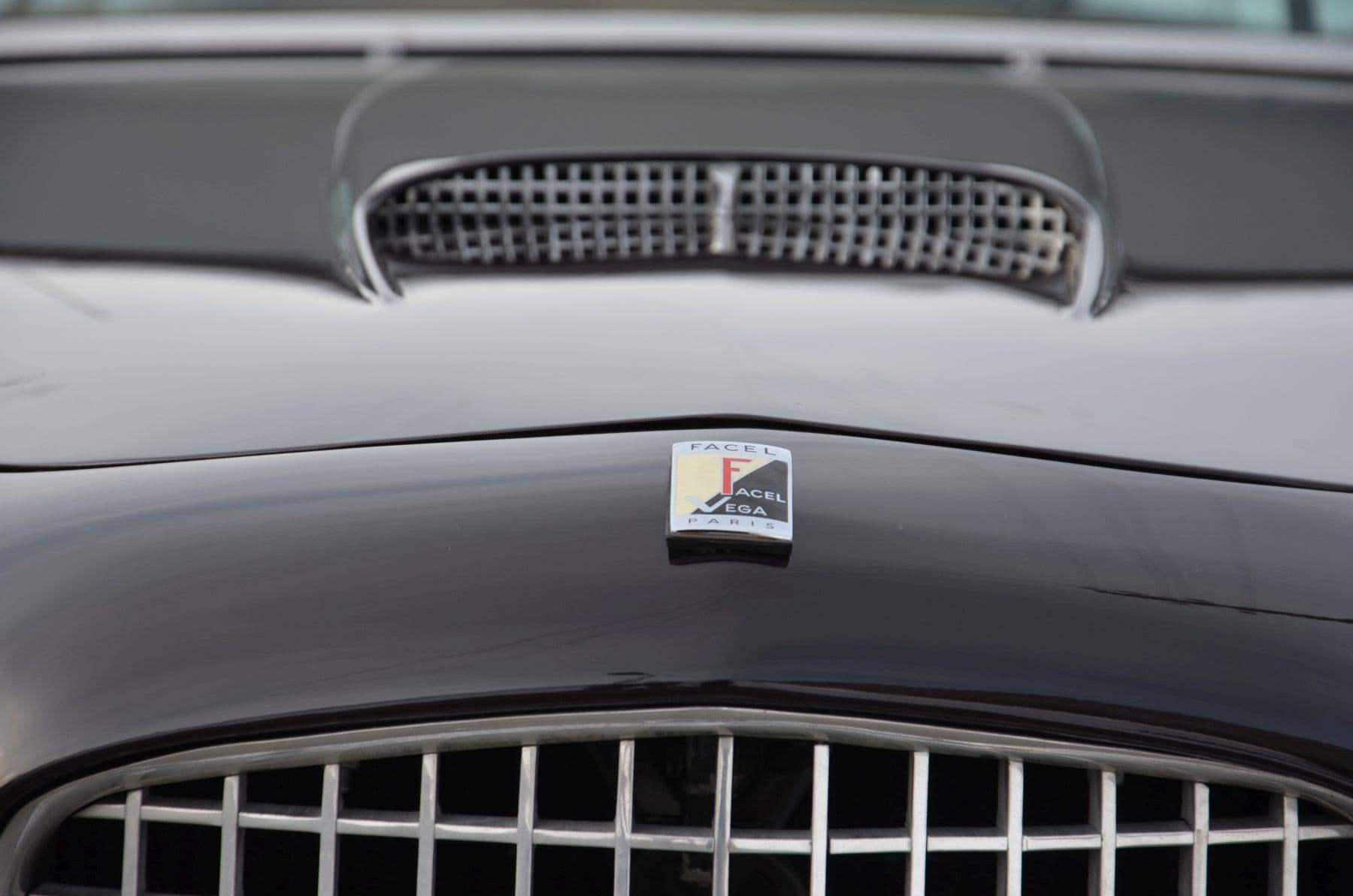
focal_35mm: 158
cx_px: 676
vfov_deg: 8.7
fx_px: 5907
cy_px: 448
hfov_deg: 13.1
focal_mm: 105
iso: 200
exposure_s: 1/180
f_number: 6.7
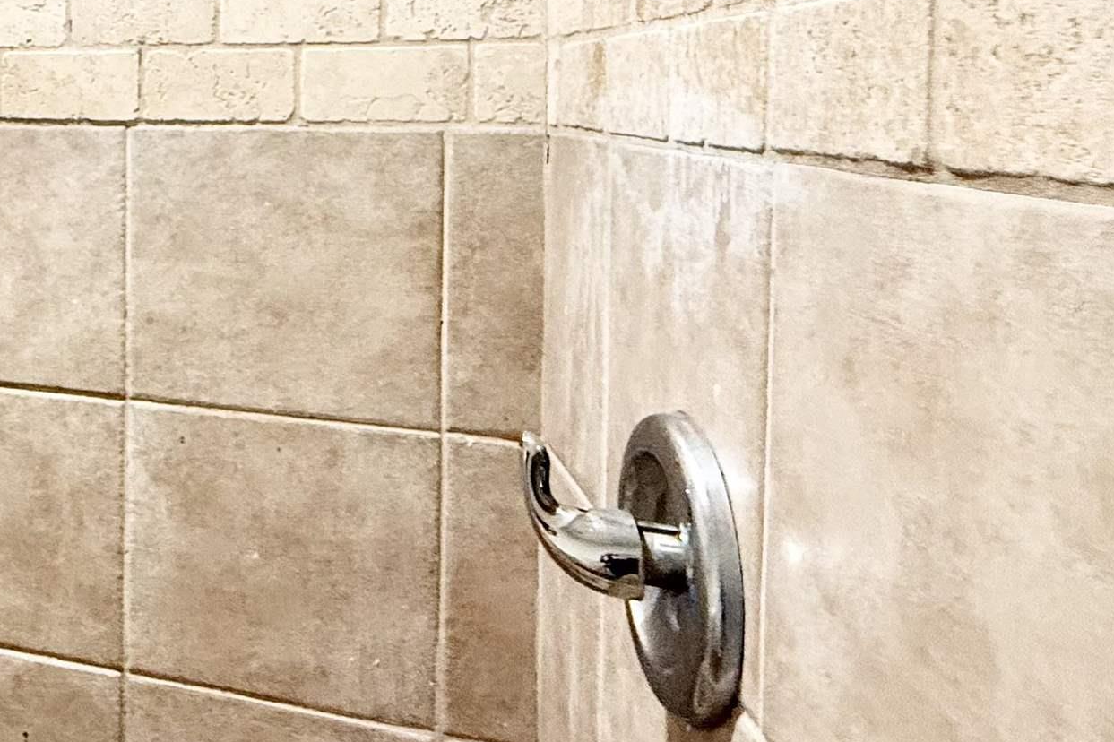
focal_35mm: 36
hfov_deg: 40.3
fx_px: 1114
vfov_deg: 35.3
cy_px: 116
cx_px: -172
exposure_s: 1/67
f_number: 2.2
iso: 320
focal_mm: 2.22
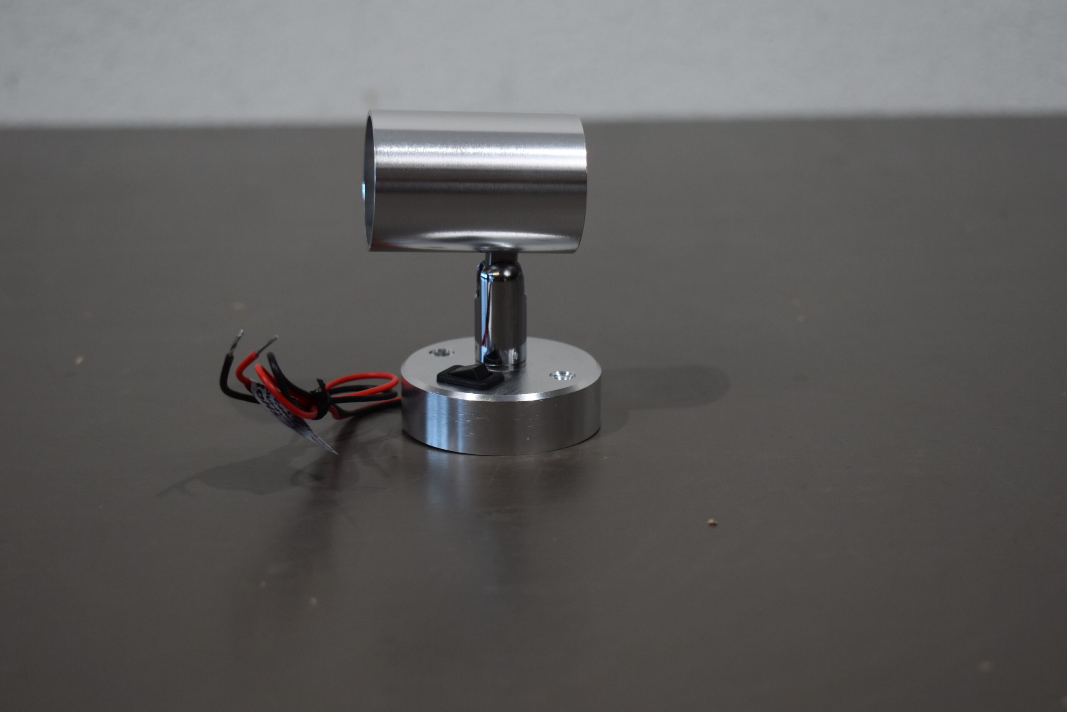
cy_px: 356
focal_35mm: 63
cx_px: 534
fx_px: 1867
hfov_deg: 31.9
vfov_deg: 21.6
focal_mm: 42
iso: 720
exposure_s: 1/250
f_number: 5
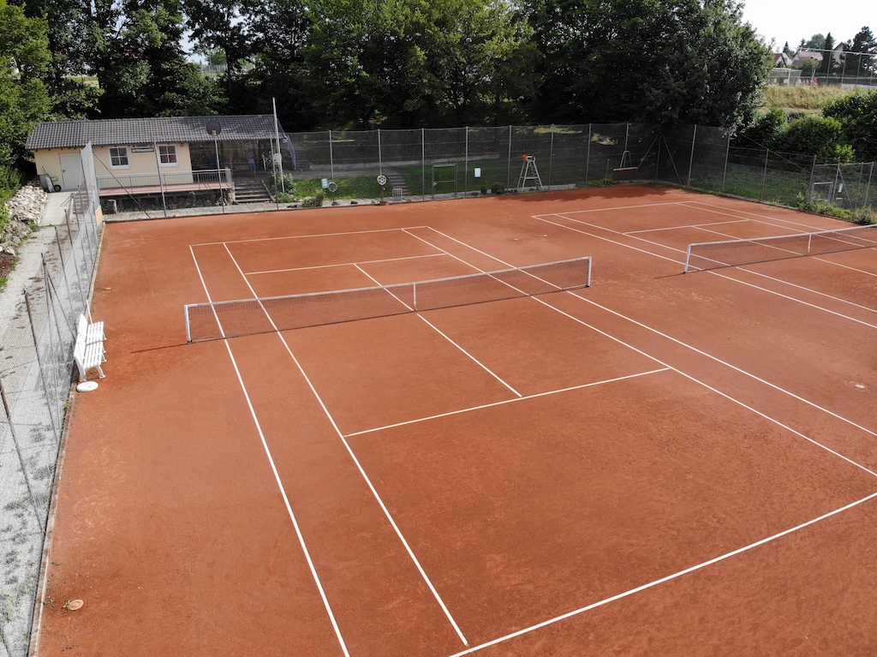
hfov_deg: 71.6
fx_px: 608
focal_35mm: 24
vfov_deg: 56.8
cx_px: 438
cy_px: 328
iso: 100
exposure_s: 1/756
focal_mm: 4.5
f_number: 2.8
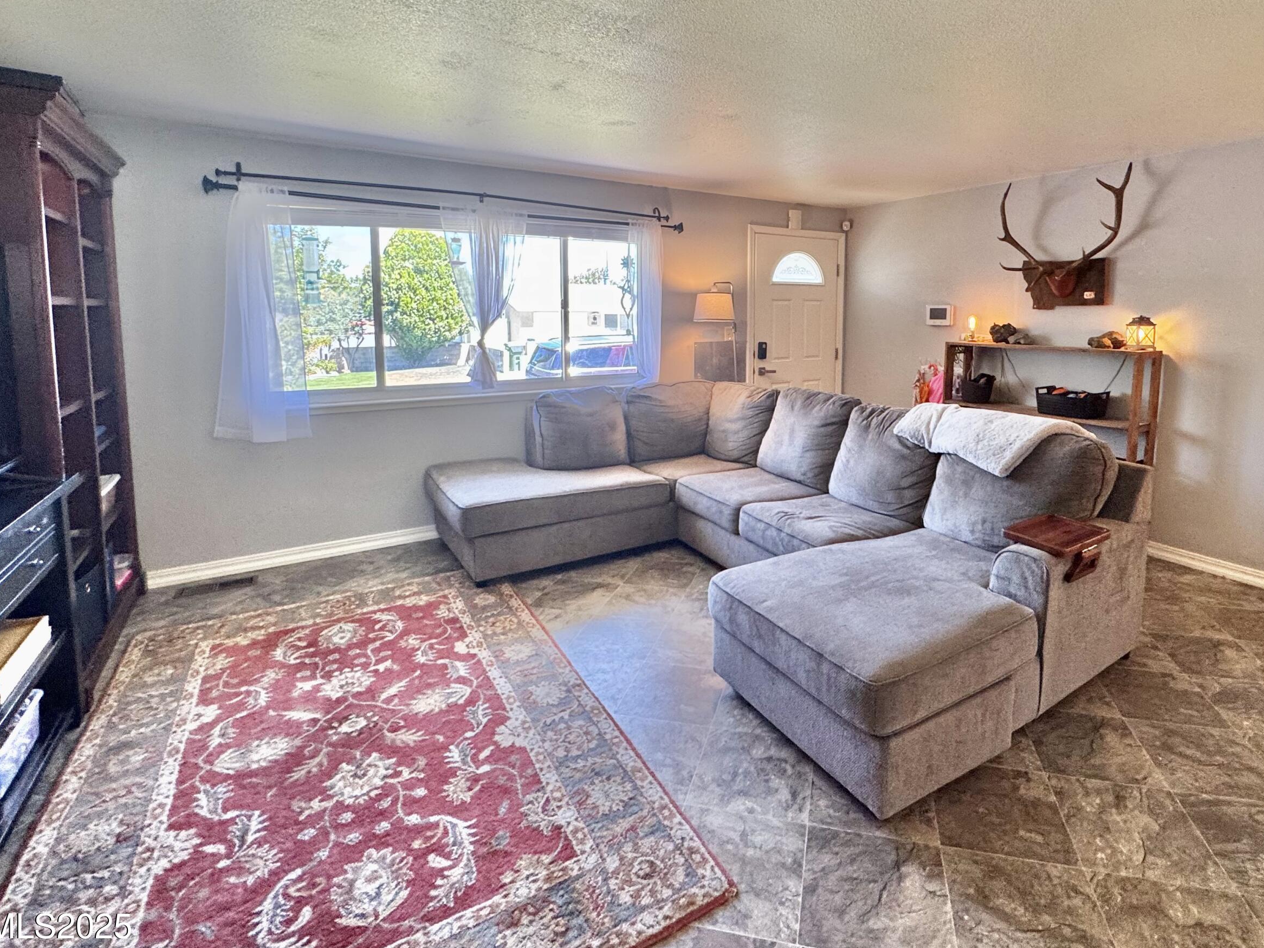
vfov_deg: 70.8
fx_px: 657
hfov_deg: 87.2
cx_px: 723
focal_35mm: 18
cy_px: 373
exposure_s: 1/120
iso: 160
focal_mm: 2.22
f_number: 2.2
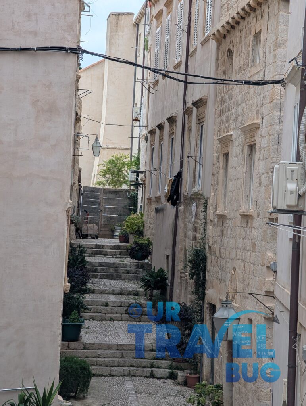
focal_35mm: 110
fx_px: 1293
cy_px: 203
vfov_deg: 17.9
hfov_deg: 13.5
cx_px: 153
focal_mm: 17.91
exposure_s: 1/340
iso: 56
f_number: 2.8
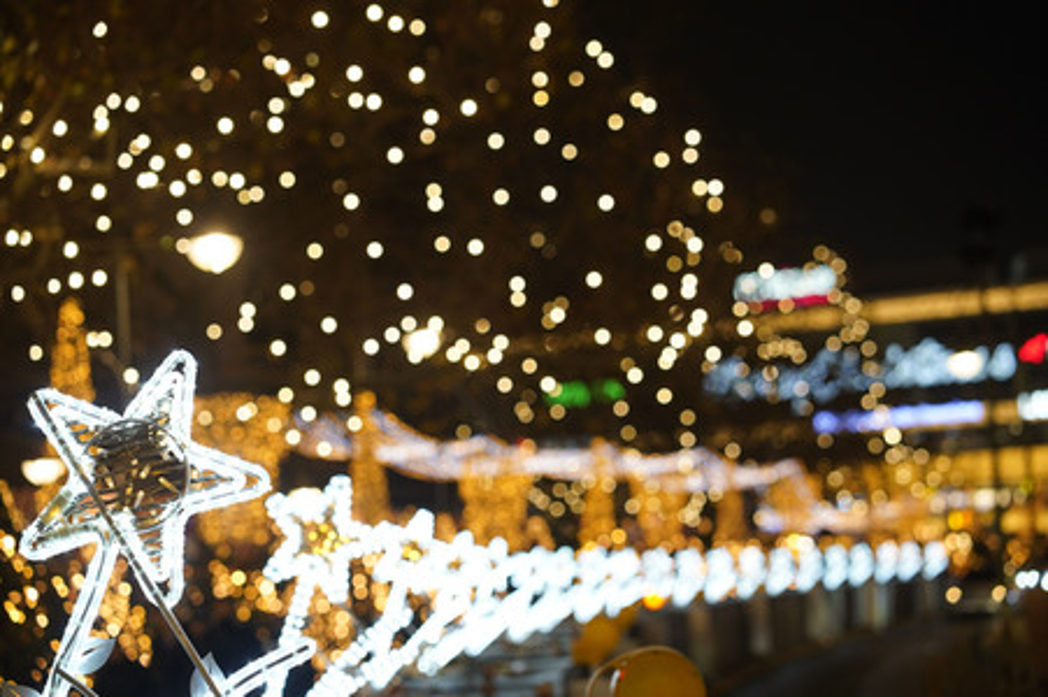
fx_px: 2473
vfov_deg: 16.0
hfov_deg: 23.9
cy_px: 348
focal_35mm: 85
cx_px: 524
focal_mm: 85
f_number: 3.5
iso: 1600
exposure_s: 1/100
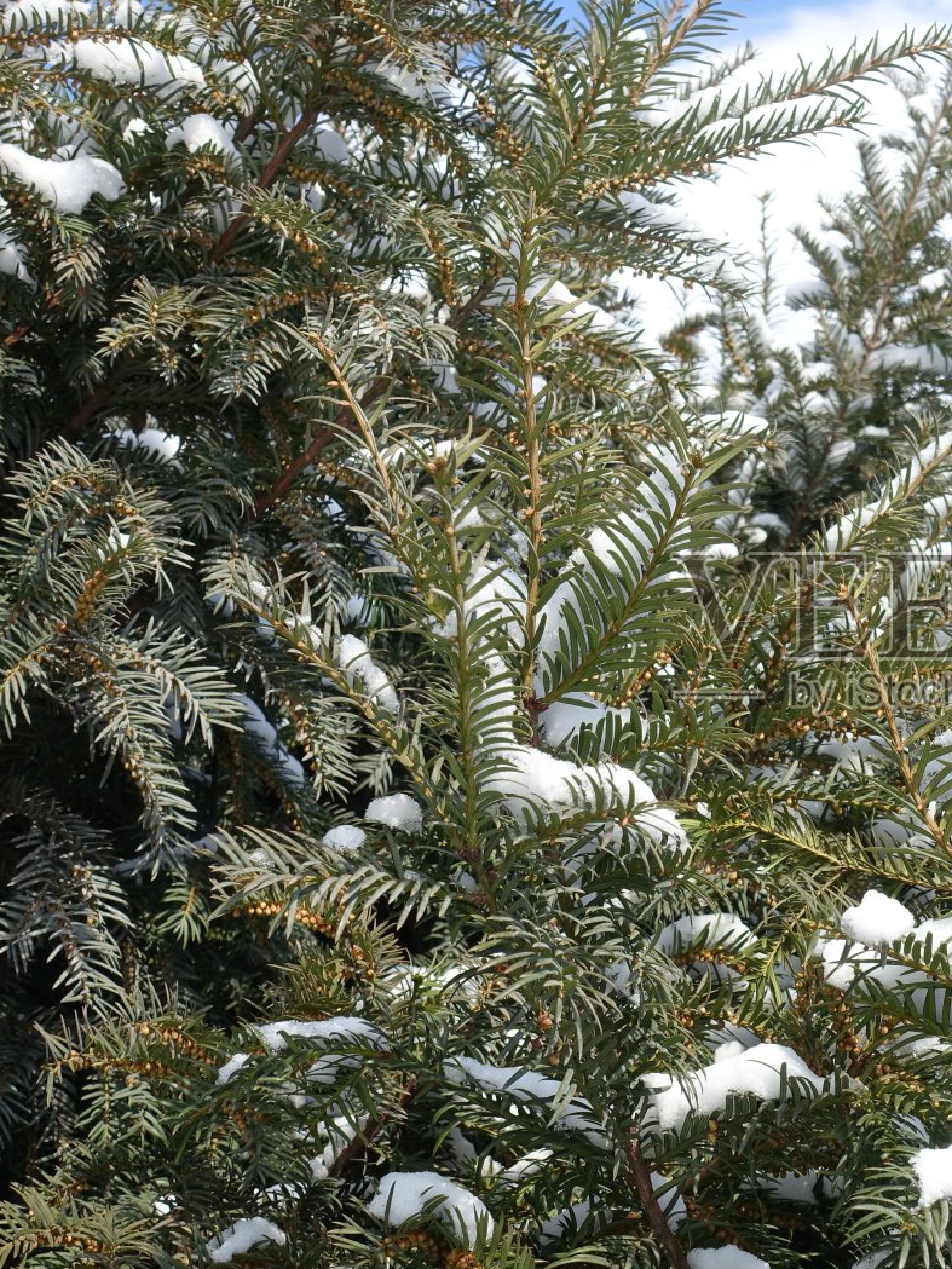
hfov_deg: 21.7
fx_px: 2420
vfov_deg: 29.4
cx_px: 875
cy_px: 636
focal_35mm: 66
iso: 125
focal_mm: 16.62
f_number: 5.6
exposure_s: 1/320
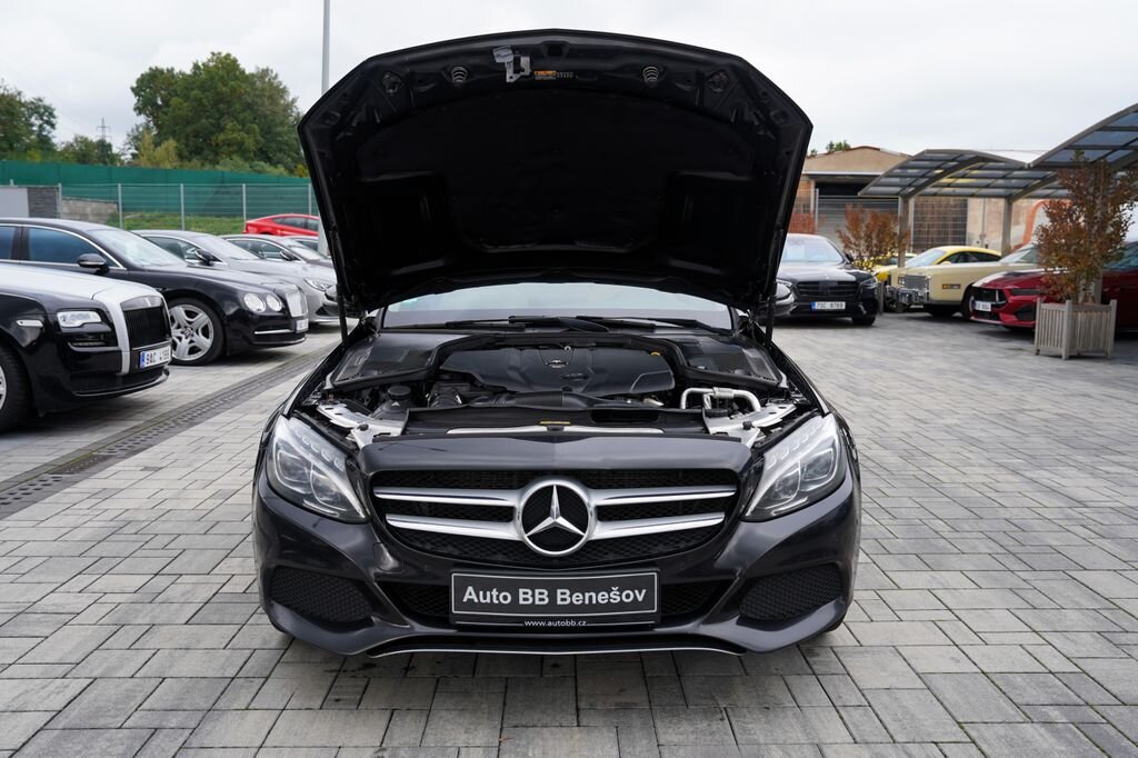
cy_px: 379
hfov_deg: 61.9
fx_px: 948
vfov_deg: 43.6
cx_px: 569
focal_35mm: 30
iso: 100
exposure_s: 1/100
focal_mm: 30
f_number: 5
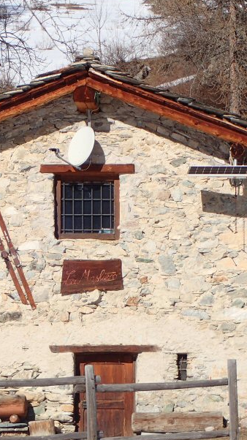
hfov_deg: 9.0
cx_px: 28
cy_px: 243
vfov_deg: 16.0
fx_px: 1562
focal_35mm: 134
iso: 100
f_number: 5.6
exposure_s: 1/640
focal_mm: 13.47
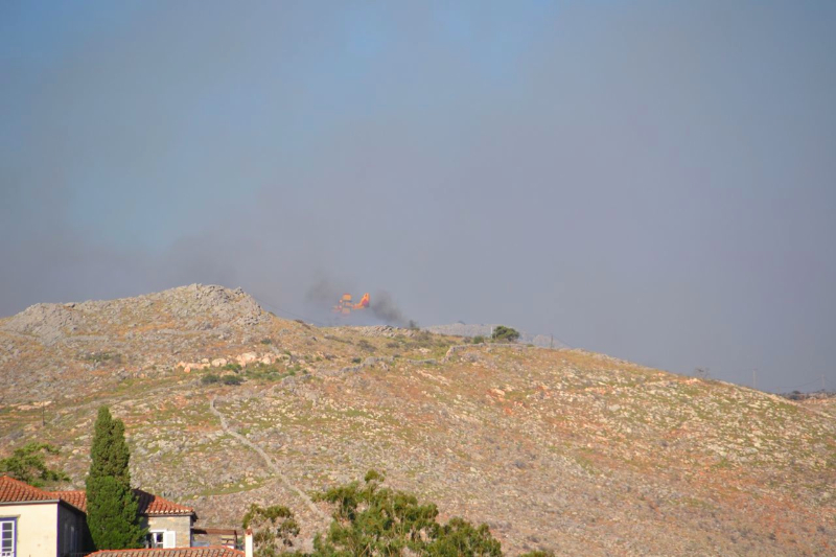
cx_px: 418
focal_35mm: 300
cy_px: 278
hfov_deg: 6.9
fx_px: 6965
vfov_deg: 4.6
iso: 400
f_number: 6.3
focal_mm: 200
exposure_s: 1/2000
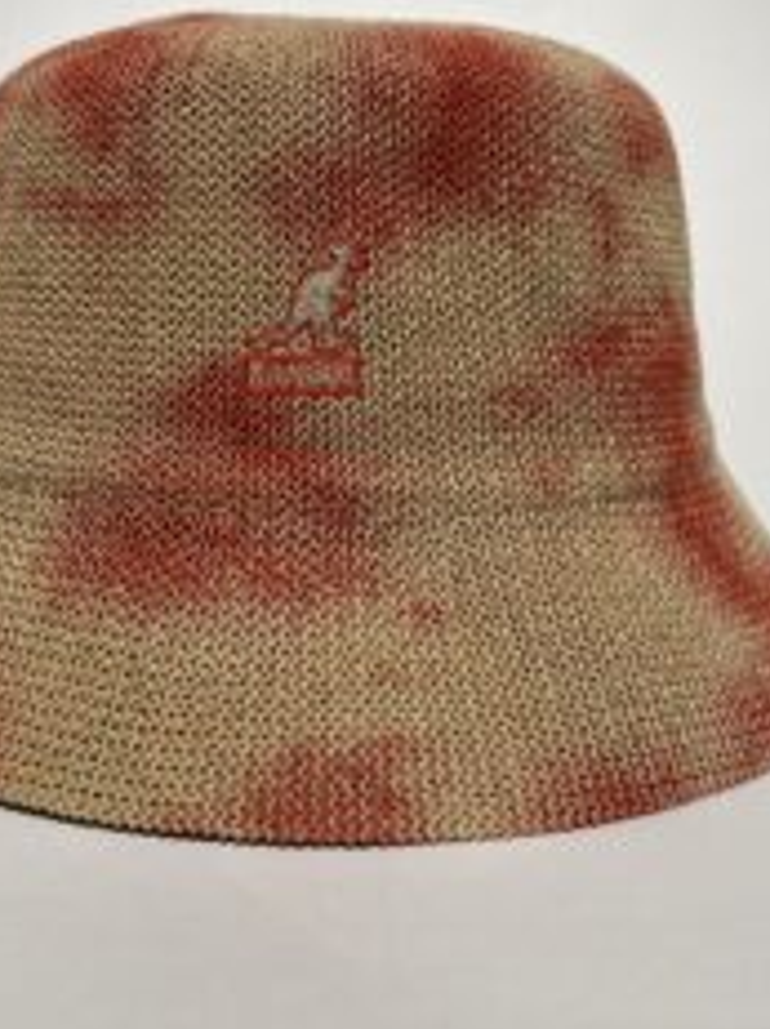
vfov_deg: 41.1
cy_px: 281
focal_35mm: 45
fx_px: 1336
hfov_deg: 32.1
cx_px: 334
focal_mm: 5.1
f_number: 1.6
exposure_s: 1/273
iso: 40
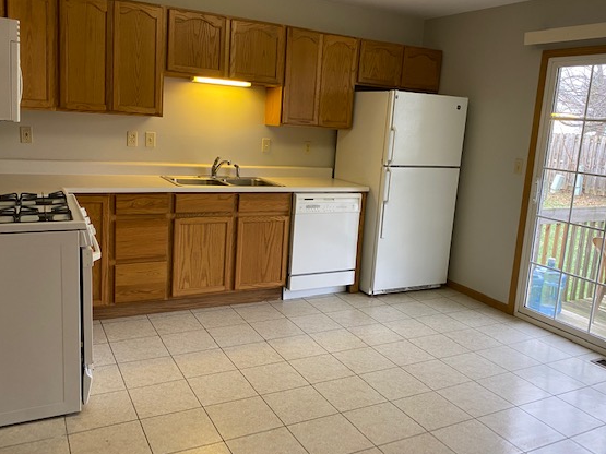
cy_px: 207
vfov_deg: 46.7
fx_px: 525
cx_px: 310
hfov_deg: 60.0
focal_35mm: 30
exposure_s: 1/60
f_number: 1.8
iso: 125
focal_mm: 4.25
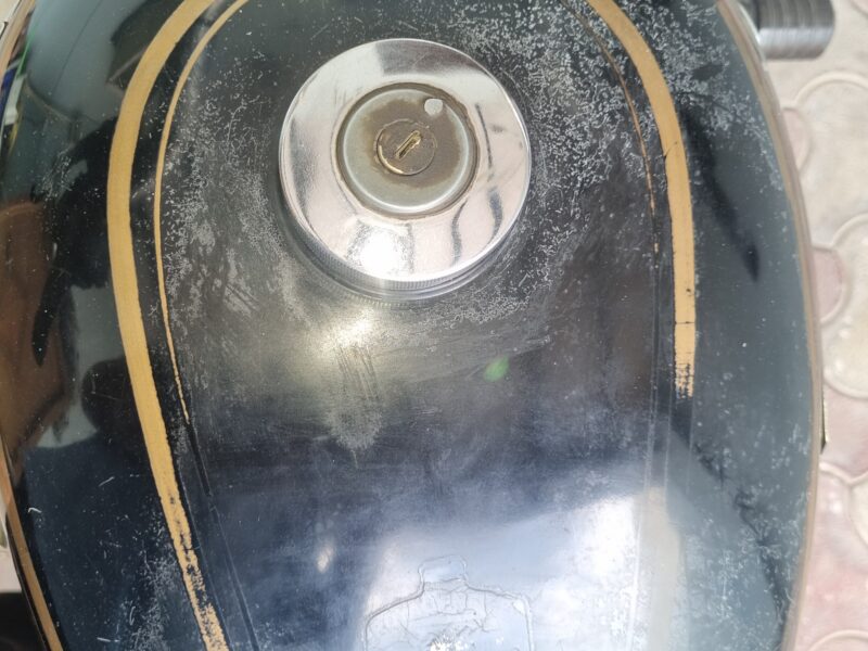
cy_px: 326
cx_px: 434
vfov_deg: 53.1
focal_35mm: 26
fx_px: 652
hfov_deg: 67.3
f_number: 1.8
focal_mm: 5.4
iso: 51
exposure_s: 1/100
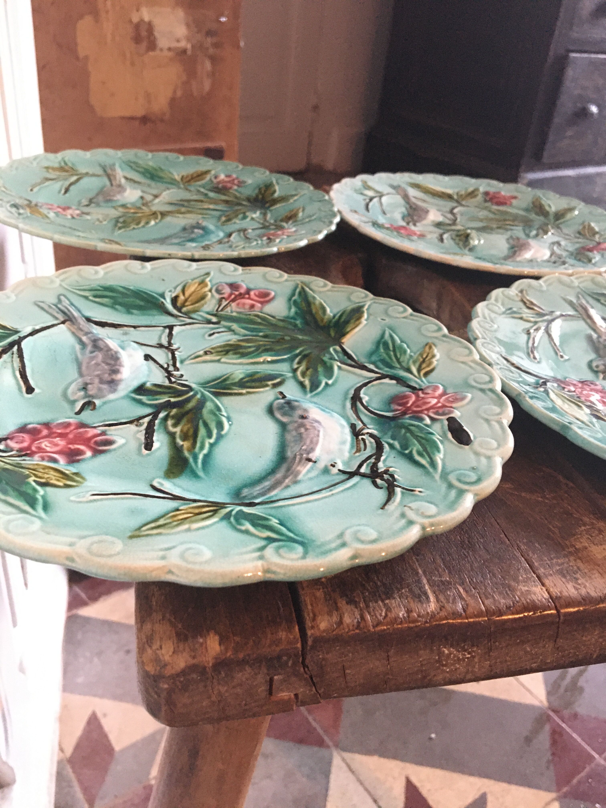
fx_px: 677
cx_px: 303
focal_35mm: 29
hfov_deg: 48.2
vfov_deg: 61.7
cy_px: 404
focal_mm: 4.15
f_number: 2.2
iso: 200
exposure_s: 1/17
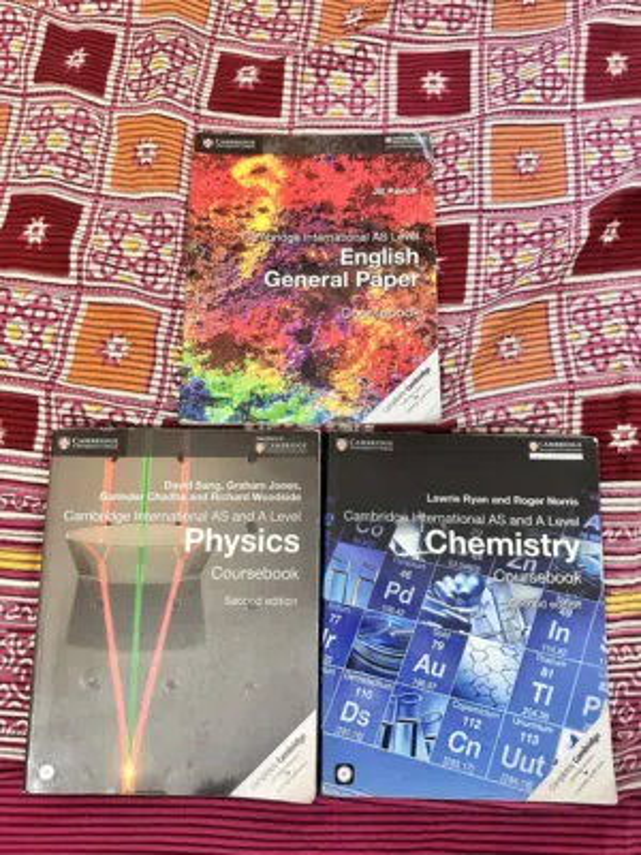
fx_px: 593
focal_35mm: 24
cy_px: 428
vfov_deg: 71.6
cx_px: 320
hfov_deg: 56.8
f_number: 1.78
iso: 800
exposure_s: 1/50
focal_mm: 6.86
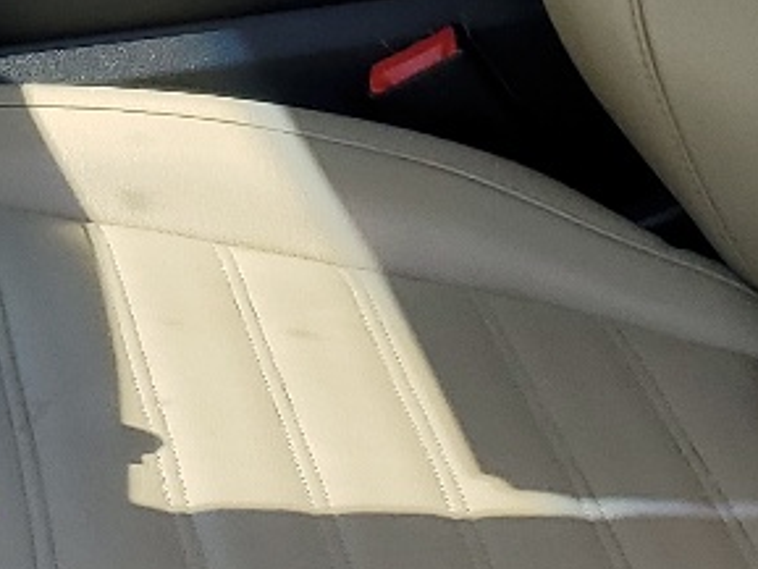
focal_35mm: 144
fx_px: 3155
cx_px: -404
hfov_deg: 12.9
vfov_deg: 10.0
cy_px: -299
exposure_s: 1/1667
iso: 50
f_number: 1.5
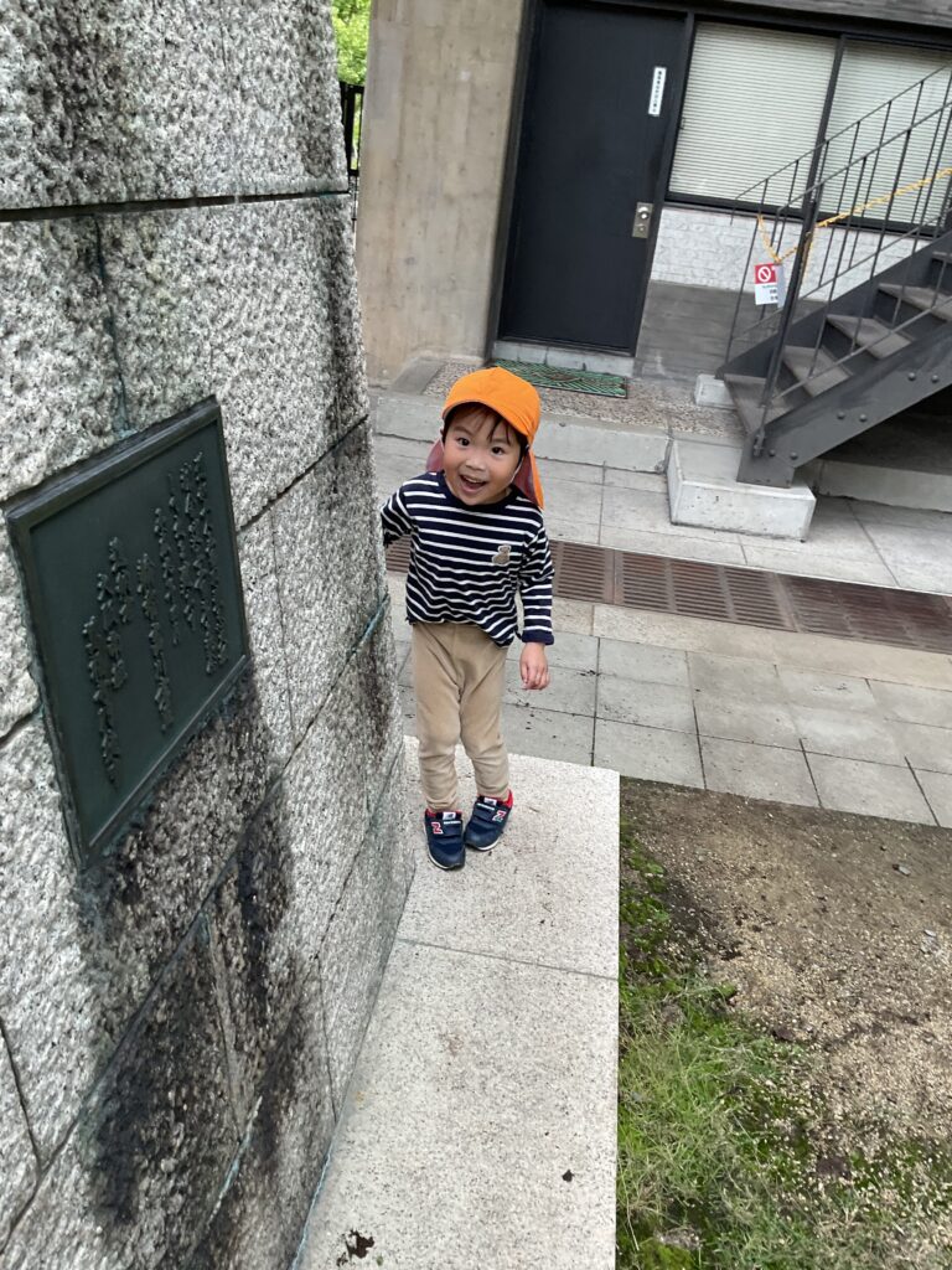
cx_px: 476
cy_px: 635
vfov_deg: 61.7
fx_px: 1063
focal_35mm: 29
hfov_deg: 48.2
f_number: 1.8
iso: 16
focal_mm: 3
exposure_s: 1/192
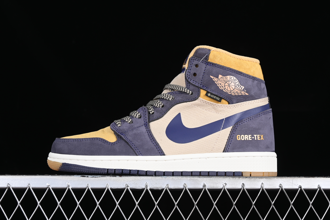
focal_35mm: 75
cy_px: 110
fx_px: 687
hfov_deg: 27.0
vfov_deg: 18.2
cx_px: 165
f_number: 7.1
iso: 160
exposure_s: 1/80
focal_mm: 50
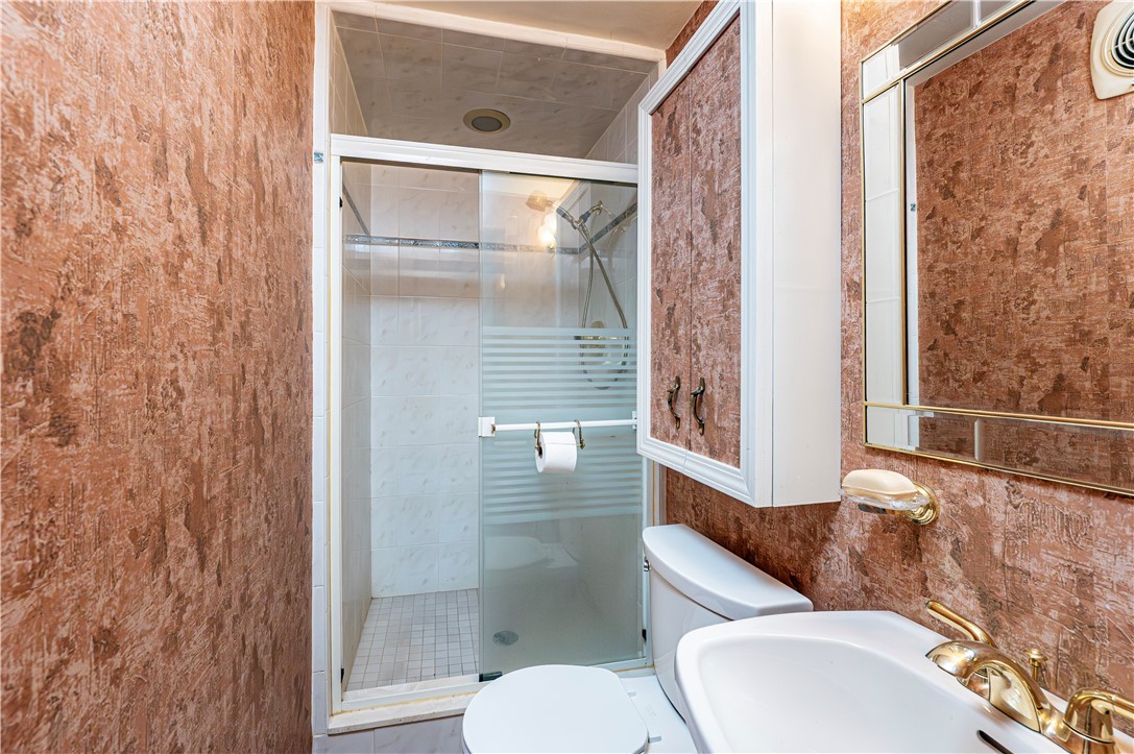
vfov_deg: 81.1
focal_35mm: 14
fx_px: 441
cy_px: 377
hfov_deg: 104.3
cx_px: 567
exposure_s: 1/200
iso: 5000
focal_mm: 14
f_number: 8
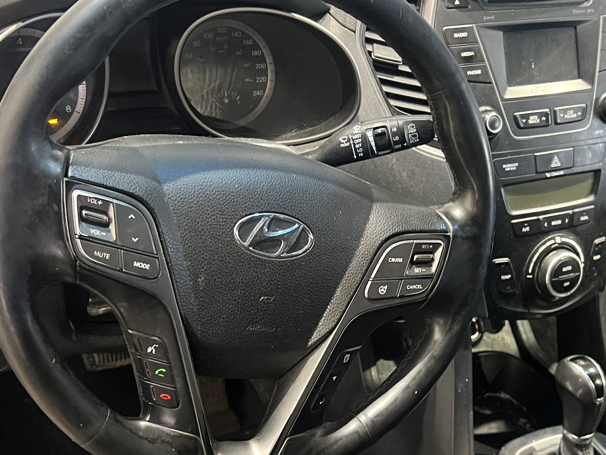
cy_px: 239
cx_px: 328
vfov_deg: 28.6
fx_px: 893
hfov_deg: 37.5
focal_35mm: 51
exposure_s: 1/40
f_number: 1.5
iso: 400
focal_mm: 5.7
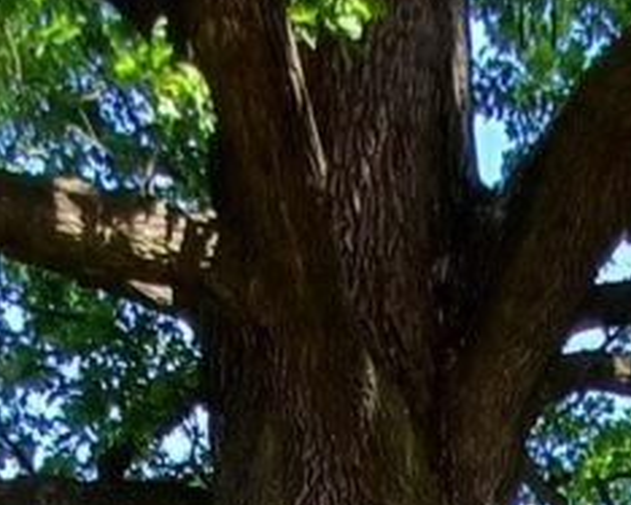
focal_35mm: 107
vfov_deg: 10.9
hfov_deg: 17.8
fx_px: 1997
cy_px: 1407
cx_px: 480
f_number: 2.2
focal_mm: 1.64
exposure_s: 1/283
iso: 40
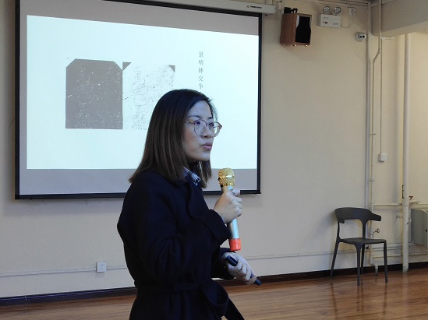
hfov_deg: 34.4
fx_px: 692
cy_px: 165
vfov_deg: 26.1
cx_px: 208
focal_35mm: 56
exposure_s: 1/50
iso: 193
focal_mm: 3.95
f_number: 1.8
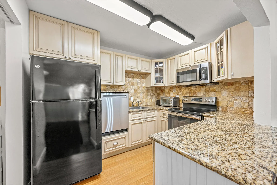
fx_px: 108
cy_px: 92
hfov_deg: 104.3
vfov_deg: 81.2
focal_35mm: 14
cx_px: 138
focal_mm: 14
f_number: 8
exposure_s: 1/25
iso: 400
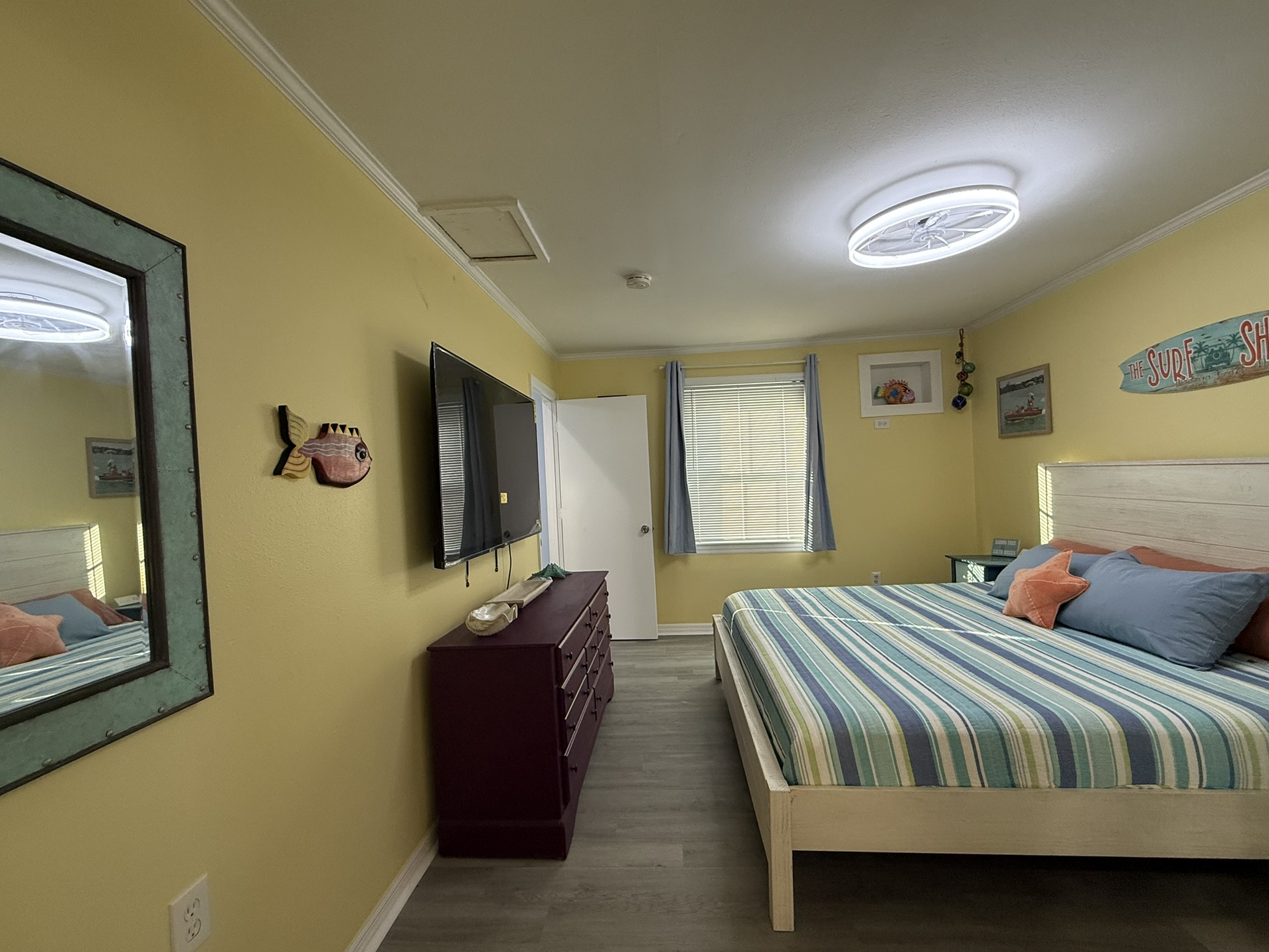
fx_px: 550
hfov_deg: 98.2
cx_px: 627
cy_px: 477
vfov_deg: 81.8
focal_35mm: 15
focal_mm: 2.22
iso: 160
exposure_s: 1/120
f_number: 2.2
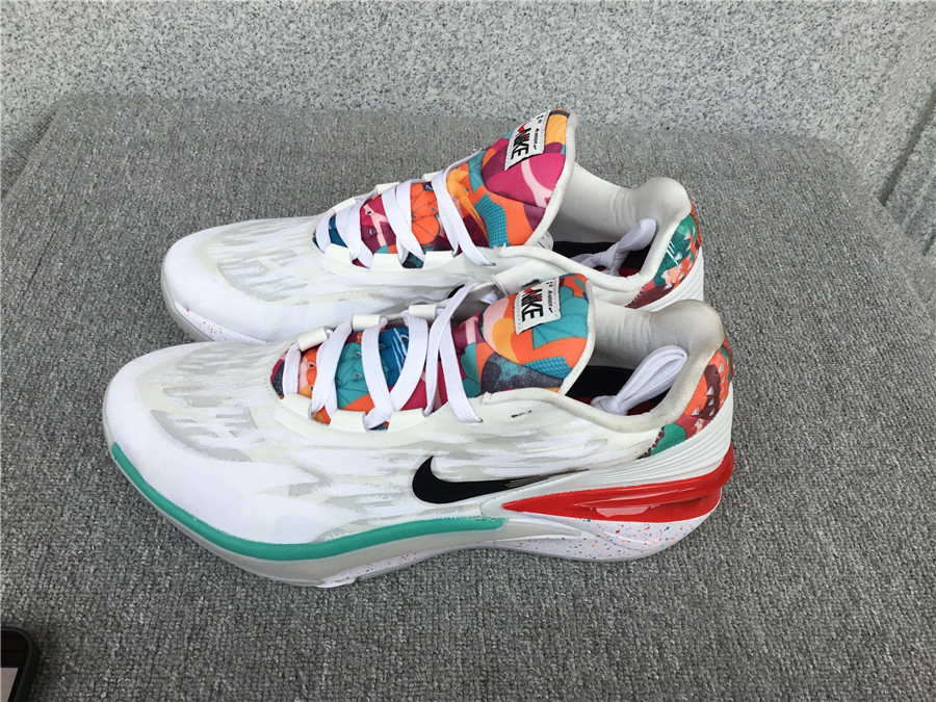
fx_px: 838
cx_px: 468
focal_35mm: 31
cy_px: 351
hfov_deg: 58.4
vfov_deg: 45.4
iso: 25
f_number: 2.4
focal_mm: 3.3
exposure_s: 1/418
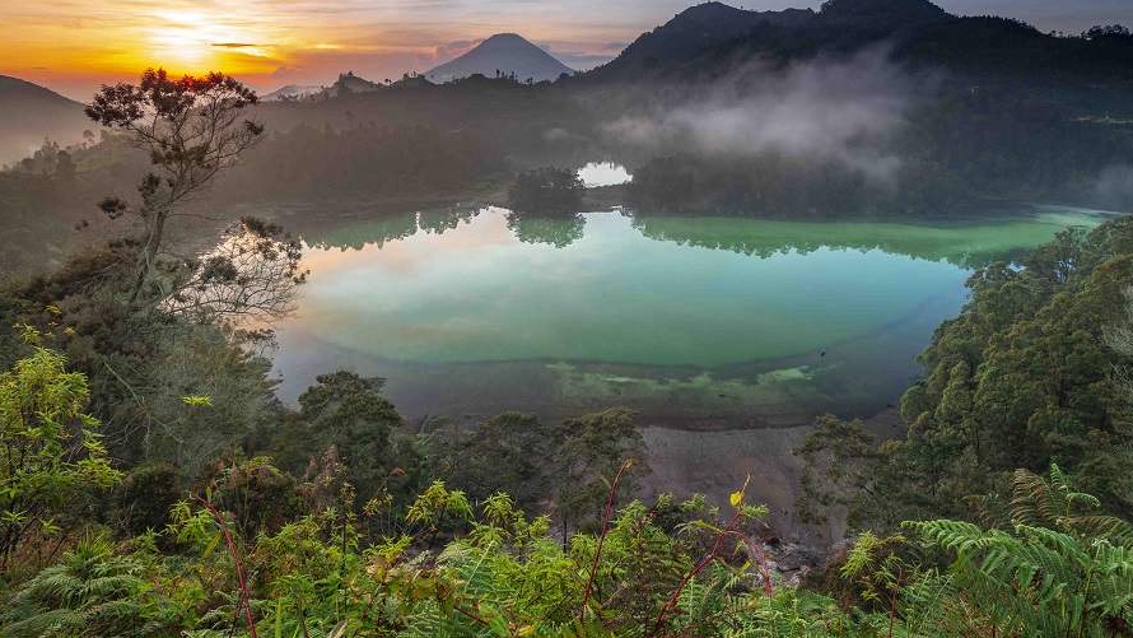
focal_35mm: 20
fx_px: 601
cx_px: 546
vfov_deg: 55.1
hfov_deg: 86.6
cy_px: 228
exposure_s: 2
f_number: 11
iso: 50
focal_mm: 17
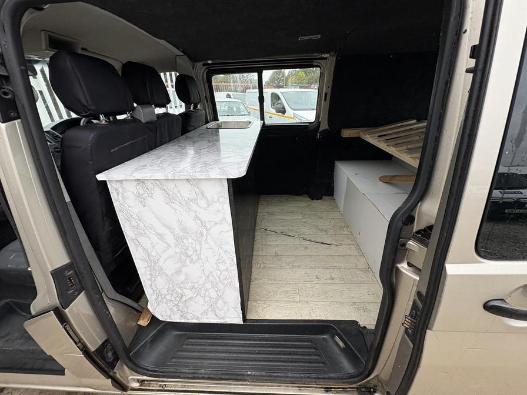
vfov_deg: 85.7
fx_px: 213
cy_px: 198
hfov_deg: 102.1
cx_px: 264
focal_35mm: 14
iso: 40
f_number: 2.2
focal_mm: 2.22
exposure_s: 1/151
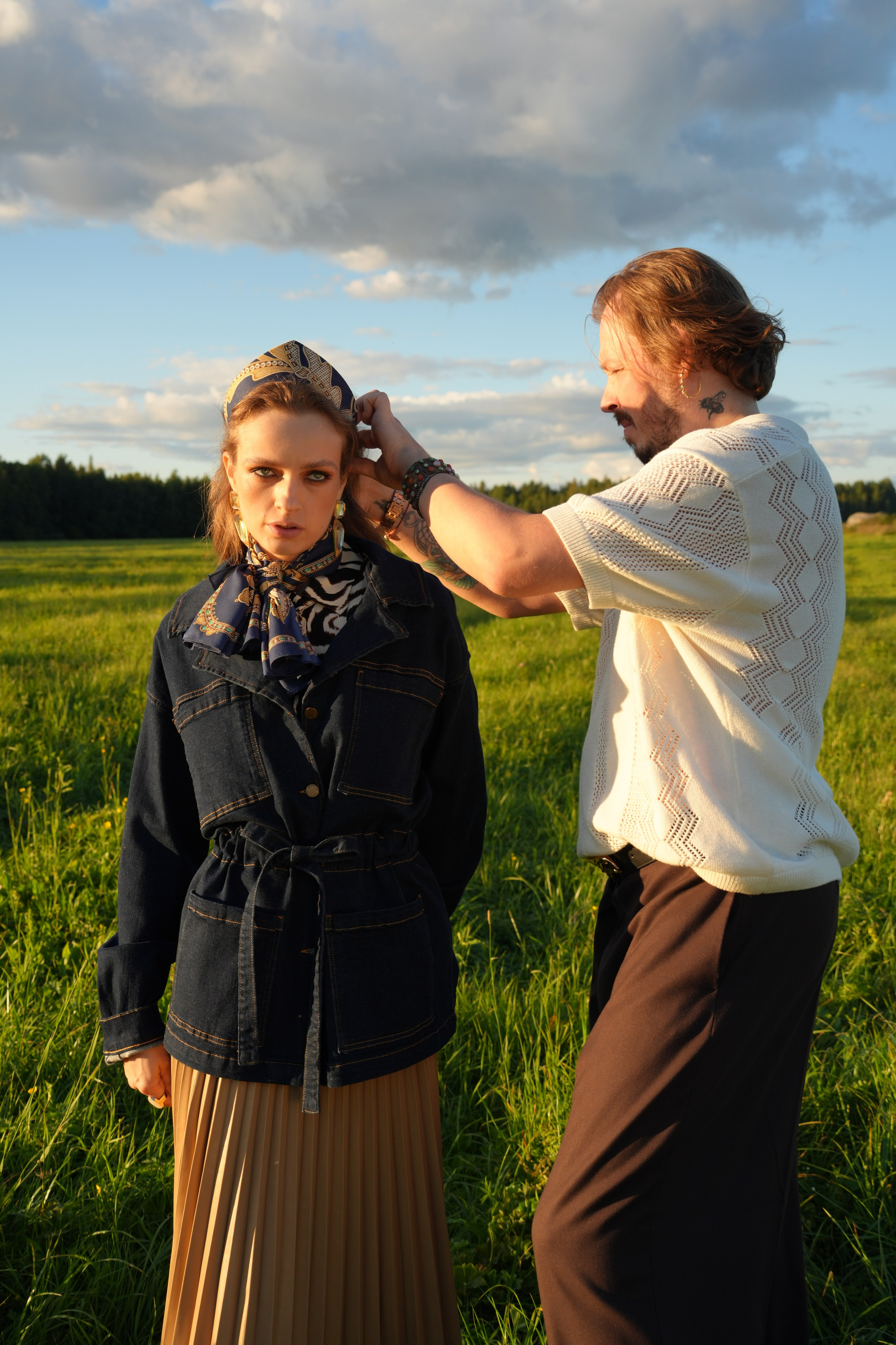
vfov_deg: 47.4
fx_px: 1531
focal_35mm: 41
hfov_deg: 32.6
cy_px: 672
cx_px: 448
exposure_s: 1/250
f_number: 7.1
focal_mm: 41
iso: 200
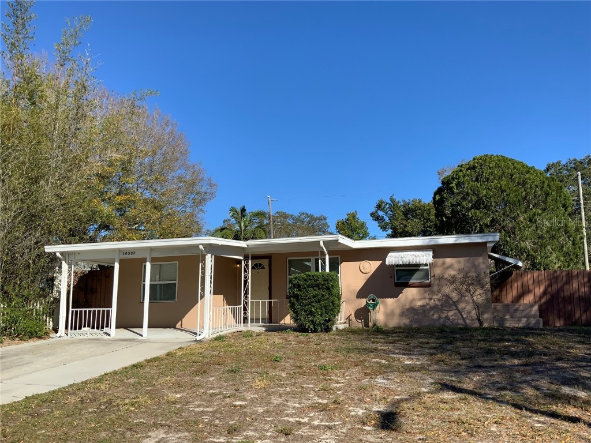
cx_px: 296
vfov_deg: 48.2
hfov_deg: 61.7
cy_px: 222
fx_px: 495
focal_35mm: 29
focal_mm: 3
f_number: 1.8
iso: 16
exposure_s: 1/1912
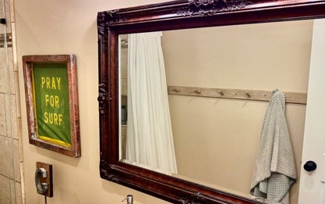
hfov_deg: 49.2
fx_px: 346
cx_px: 100
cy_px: 125
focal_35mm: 39
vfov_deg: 32.7
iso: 125
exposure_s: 1/120
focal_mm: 6.76
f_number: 1.78
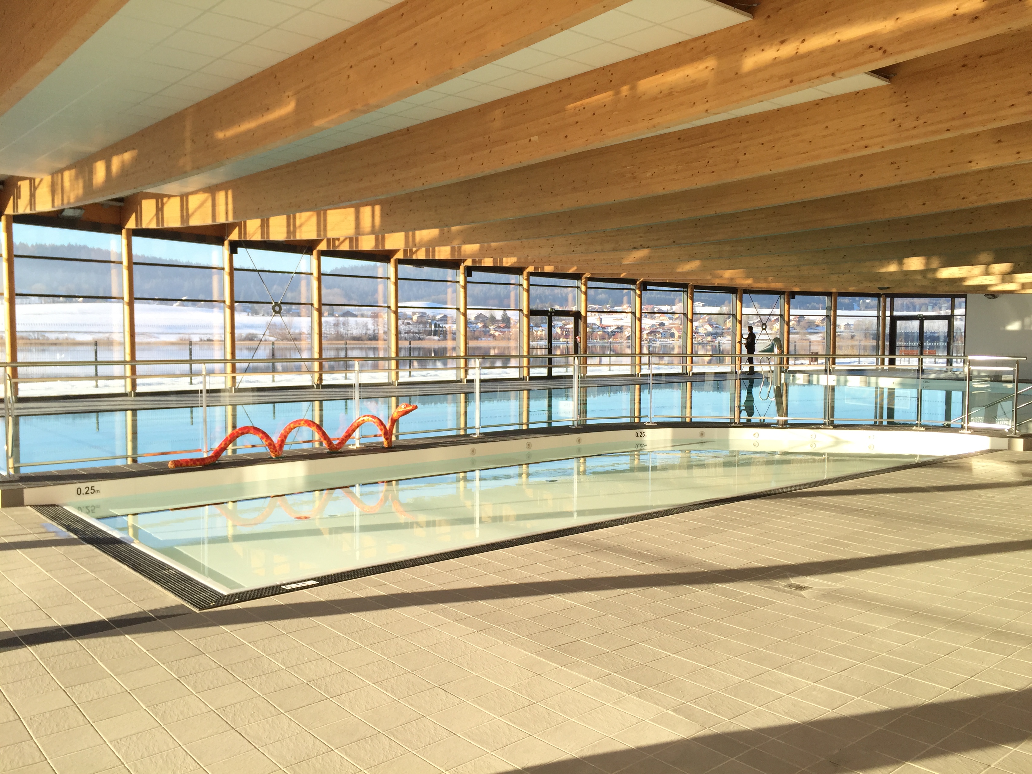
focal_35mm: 29
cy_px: 387
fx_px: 865
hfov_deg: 61.7
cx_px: 516
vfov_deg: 48.2
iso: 32
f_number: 2.2
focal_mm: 4.15
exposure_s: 1/476
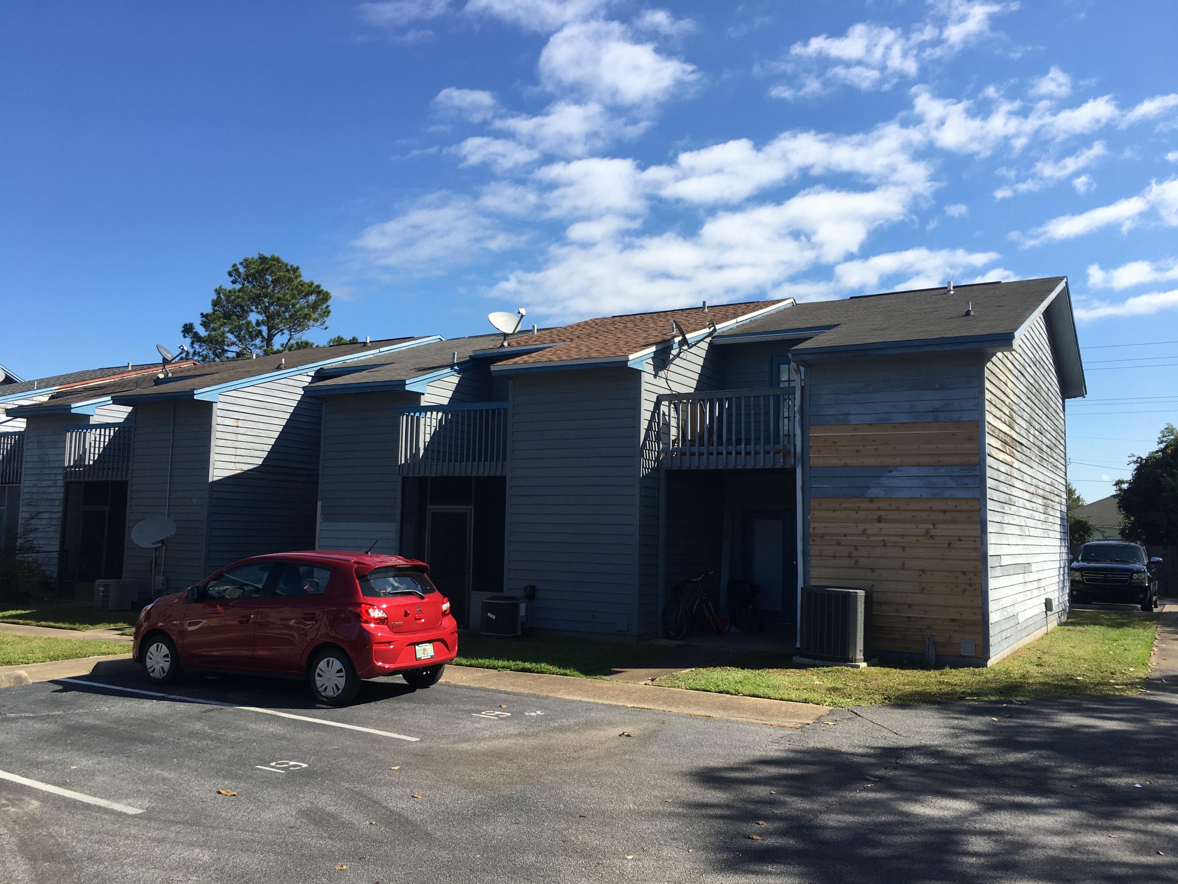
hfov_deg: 61.7
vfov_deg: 48.2
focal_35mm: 29
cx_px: 589
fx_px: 987
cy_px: 442
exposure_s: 1/1374
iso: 25
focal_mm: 4.15
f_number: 2.2
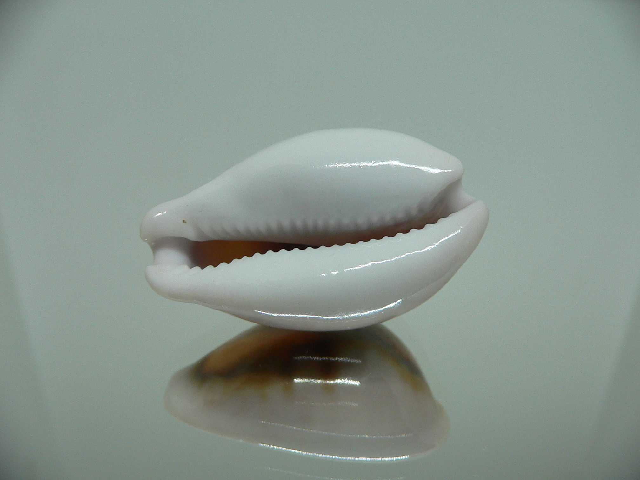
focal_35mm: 35
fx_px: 647
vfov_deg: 40.7
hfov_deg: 52.6
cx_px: 320
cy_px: 240
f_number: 2.8
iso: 100
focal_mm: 4.6
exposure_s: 1/60
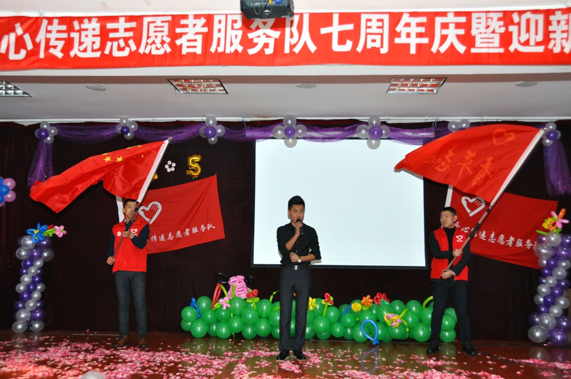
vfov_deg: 39.9
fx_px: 523
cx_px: 286
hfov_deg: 57.3
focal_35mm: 33
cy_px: 190
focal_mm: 22
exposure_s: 1/60
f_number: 5
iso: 400
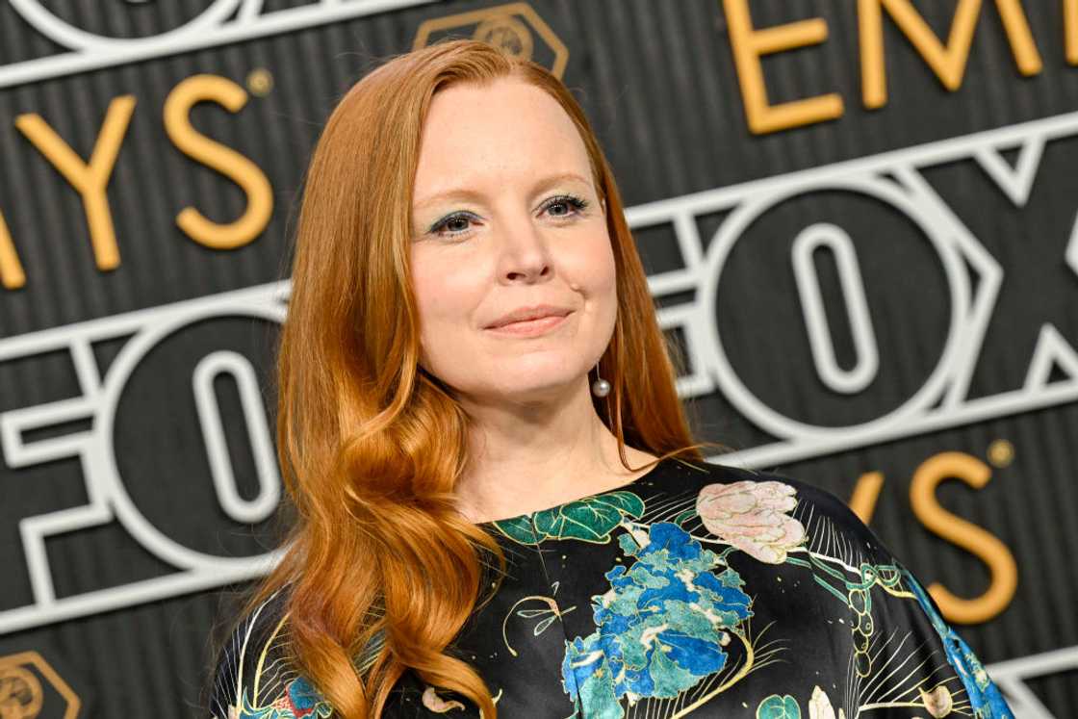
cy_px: 360
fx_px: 6289
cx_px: 539
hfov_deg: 9.8
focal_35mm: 210
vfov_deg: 6.5
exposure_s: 1/400
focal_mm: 140
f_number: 3.5
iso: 1250
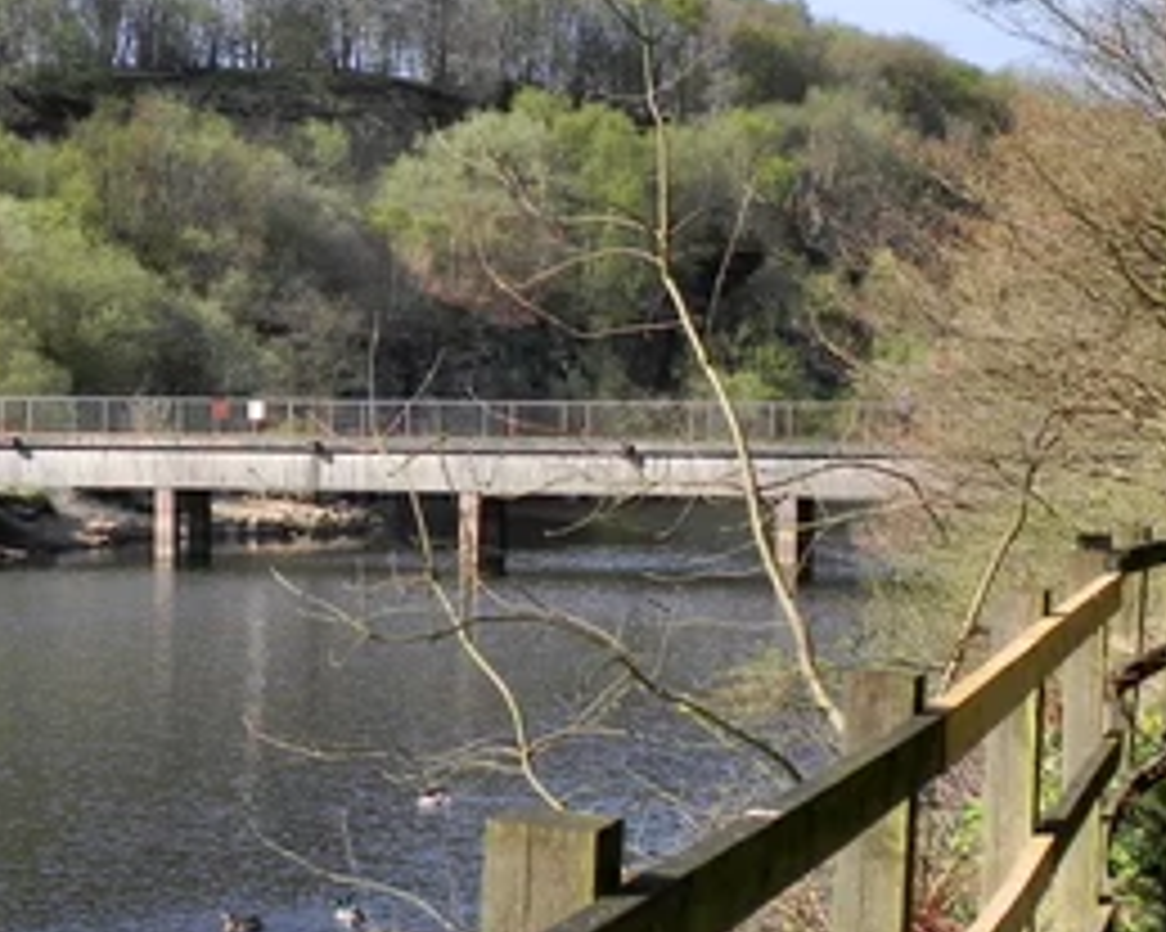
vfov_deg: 16.3
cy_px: 545
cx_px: 459
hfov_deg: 20.4
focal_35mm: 94
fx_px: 3243
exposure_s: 1/931
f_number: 3.5
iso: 160
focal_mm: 9.2
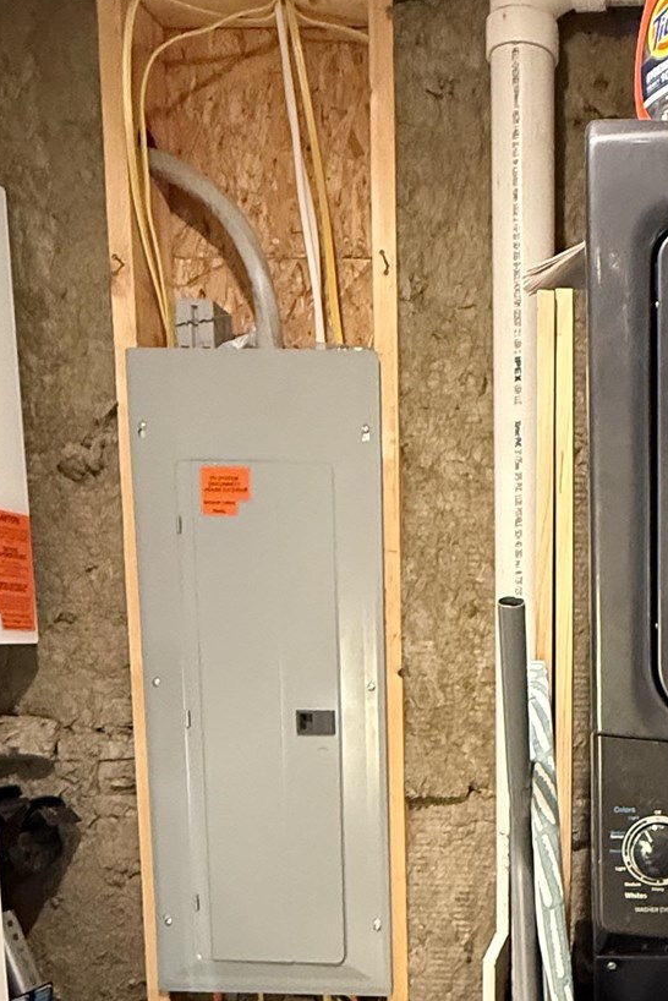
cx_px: 659
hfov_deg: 30.5
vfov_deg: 44.6
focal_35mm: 41
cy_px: 826
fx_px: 1140
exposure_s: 1/60
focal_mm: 2.22
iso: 800
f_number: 2.2
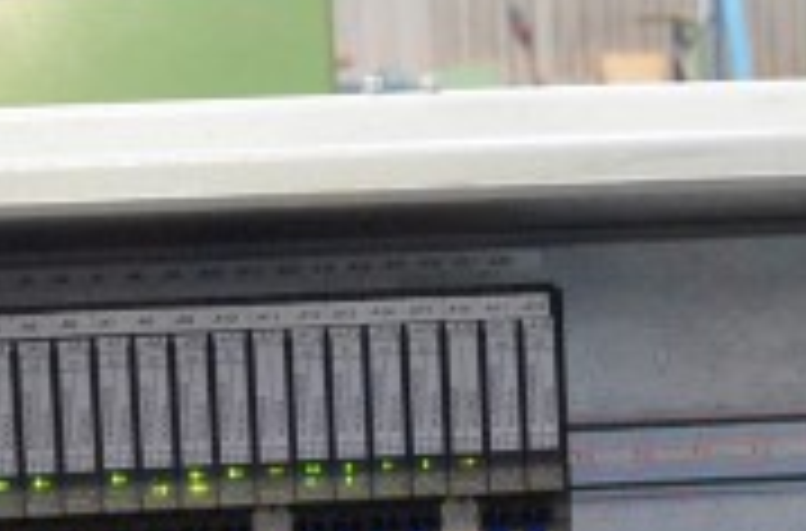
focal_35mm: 146
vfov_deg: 9.0
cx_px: 331
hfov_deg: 14.1
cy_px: 886
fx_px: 3257
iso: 6400
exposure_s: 1/640
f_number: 3.8
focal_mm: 24
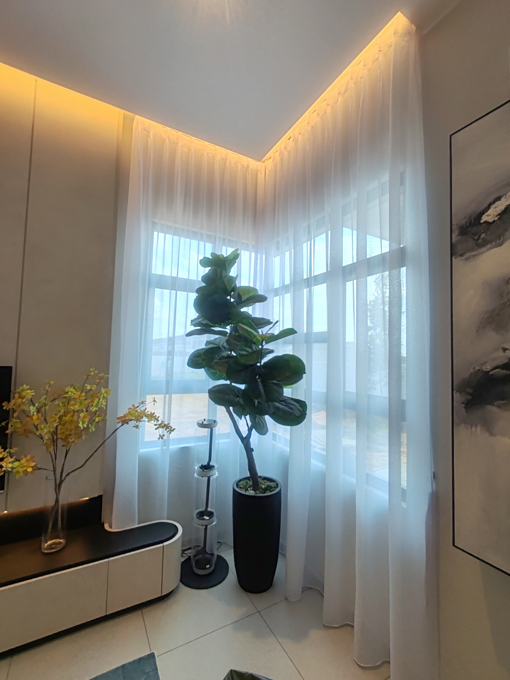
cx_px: 255
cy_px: 340
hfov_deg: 78.1
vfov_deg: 94.5
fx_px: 314
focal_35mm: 16
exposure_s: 1/200
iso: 50
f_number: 2.2
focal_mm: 1.96
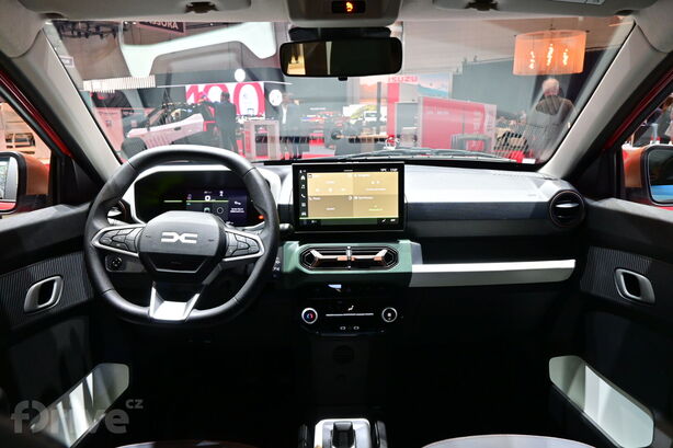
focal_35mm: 24
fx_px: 449
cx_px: 336
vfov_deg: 53.1
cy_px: 224
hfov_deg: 73.8
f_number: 6.3
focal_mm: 16
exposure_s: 1/40
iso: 800
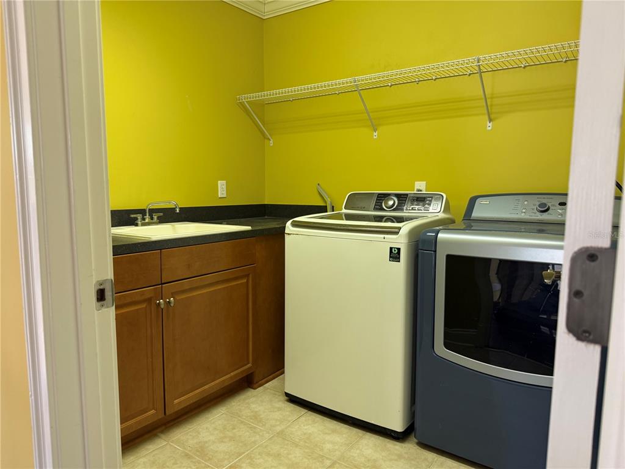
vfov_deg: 56.8
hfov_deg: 71.6
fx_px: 433
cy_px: 234
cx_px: 312
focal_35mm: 24
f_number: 1.78
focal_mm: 6.76
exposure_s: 1/60
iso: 200
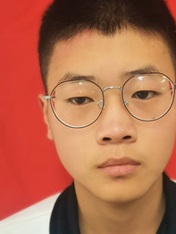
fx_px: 264
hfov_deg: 36.6
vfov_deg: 47.8
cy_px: 122
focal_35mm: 39
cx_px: 114
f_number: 1.8
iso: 500
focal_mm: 4.75
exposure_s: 1/60
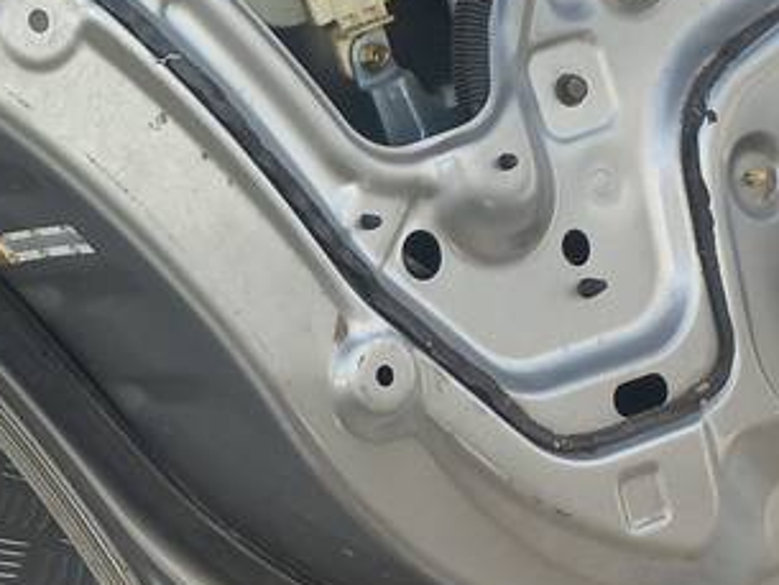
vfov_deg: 17.5
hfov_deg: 21.8
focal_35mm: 84
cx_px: -117
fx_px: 1891
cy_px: 128
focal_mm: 4.6
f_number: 1.8
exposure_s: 1/100
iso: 40
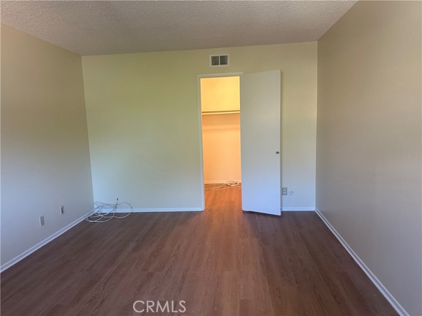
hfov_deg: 71.6
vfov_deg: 56.8
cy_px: 158
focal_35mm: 24
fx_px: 293
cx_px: 211
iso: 400
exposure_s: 1/60
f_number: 1.78
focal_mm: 6.86
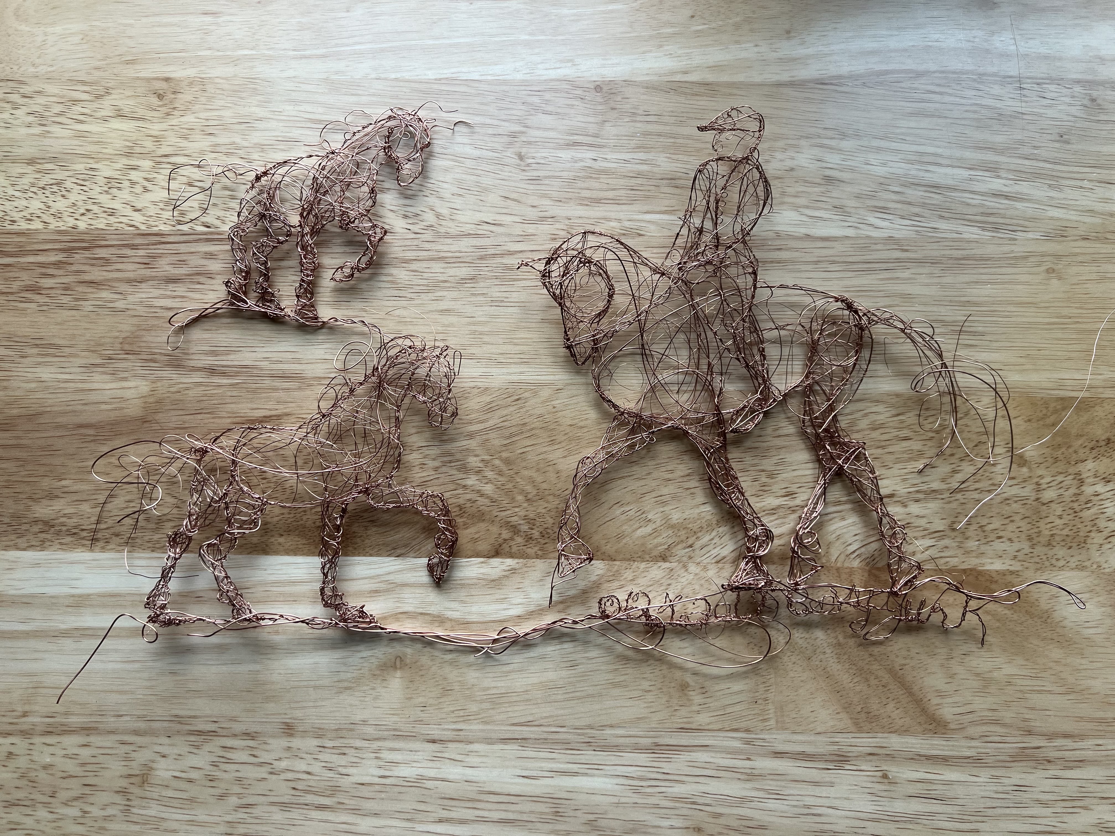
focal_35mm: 26
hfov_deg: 67.3
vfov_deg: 53.1
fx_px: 837
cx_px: 558
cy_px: 418
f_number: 1.5
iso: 64
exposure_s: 1/60
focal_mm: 5.7
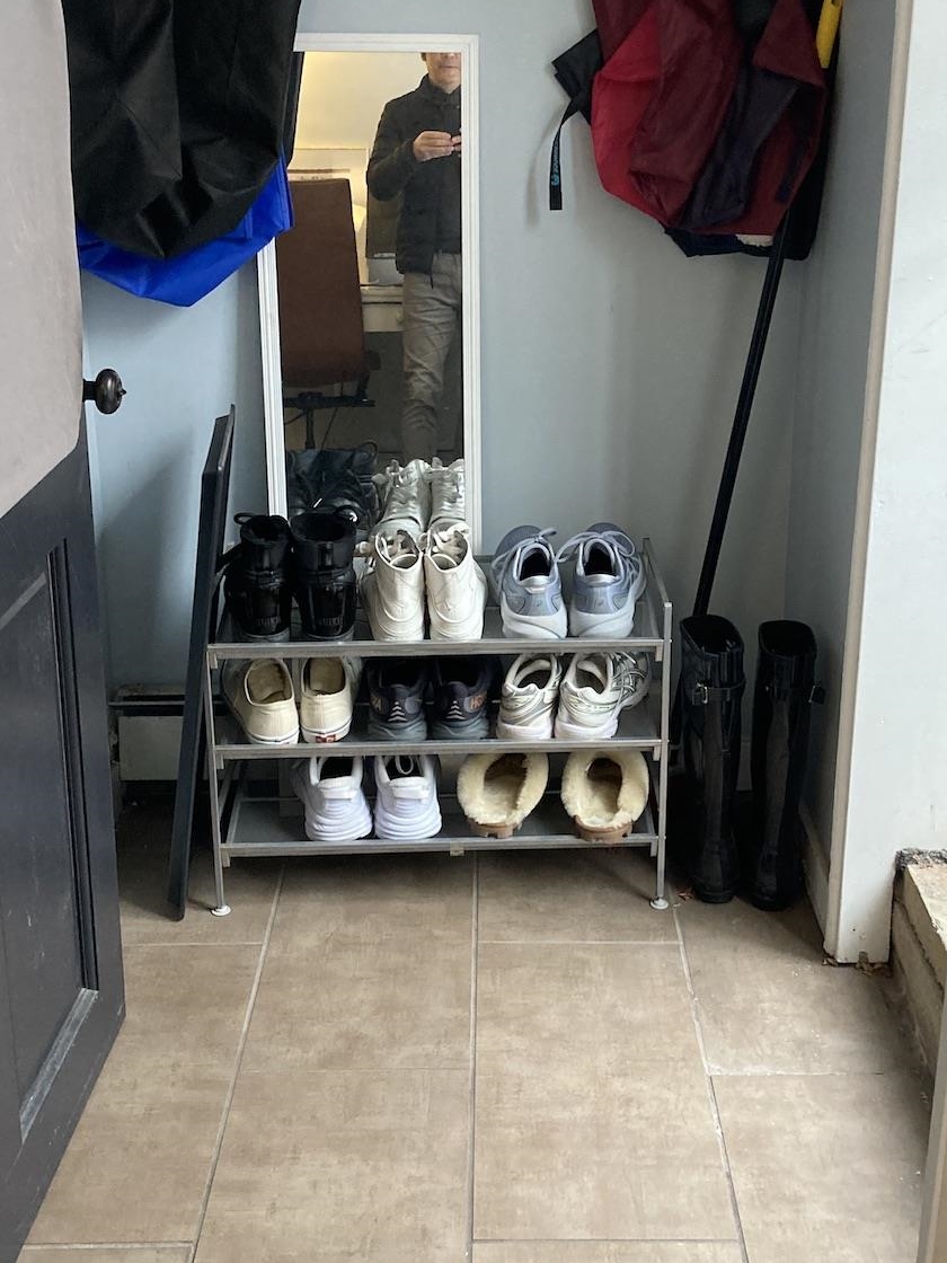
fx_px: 1641
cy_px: 539
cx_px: 545
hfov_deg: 32.1
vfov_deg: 42.0
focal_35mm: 45
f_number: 1.8
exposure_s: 1/60
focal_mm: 3.99
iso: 200
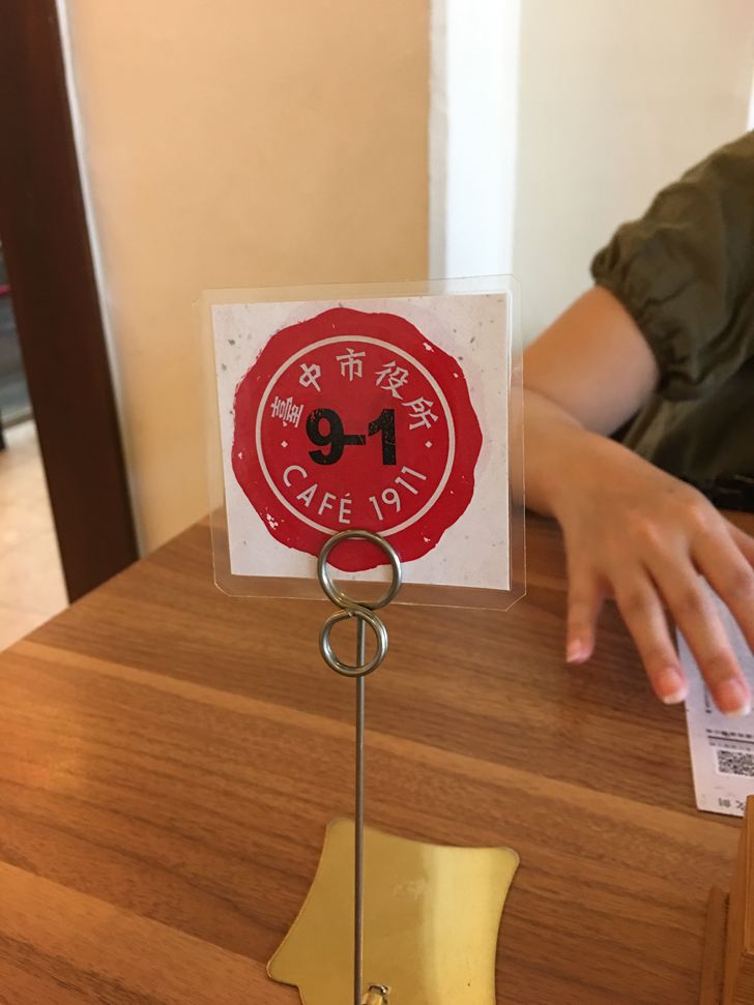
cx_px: 377
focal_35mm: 29
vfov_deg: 61.7
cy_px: 502
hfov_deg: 48.2
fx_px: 842
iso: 80
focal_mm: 4.15
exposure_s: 1/10
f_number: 2.2
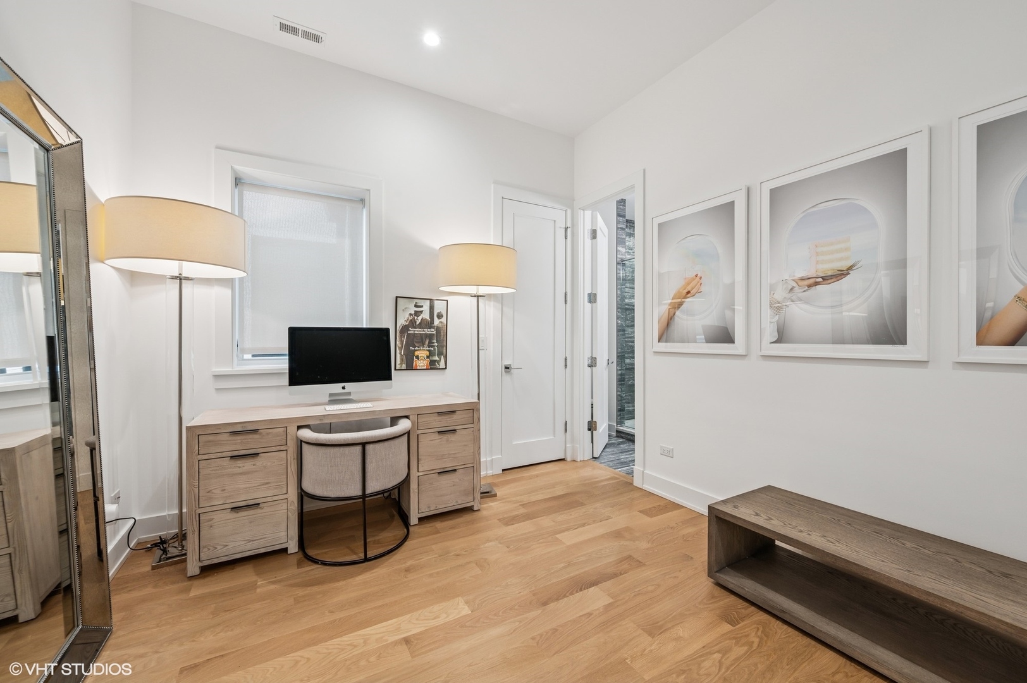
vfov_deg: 81.1
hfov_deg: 104.3
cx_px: 514
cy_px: 342
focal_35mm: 14
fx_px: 399
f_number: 9.5
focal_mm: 14
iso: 200
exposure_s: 1/8
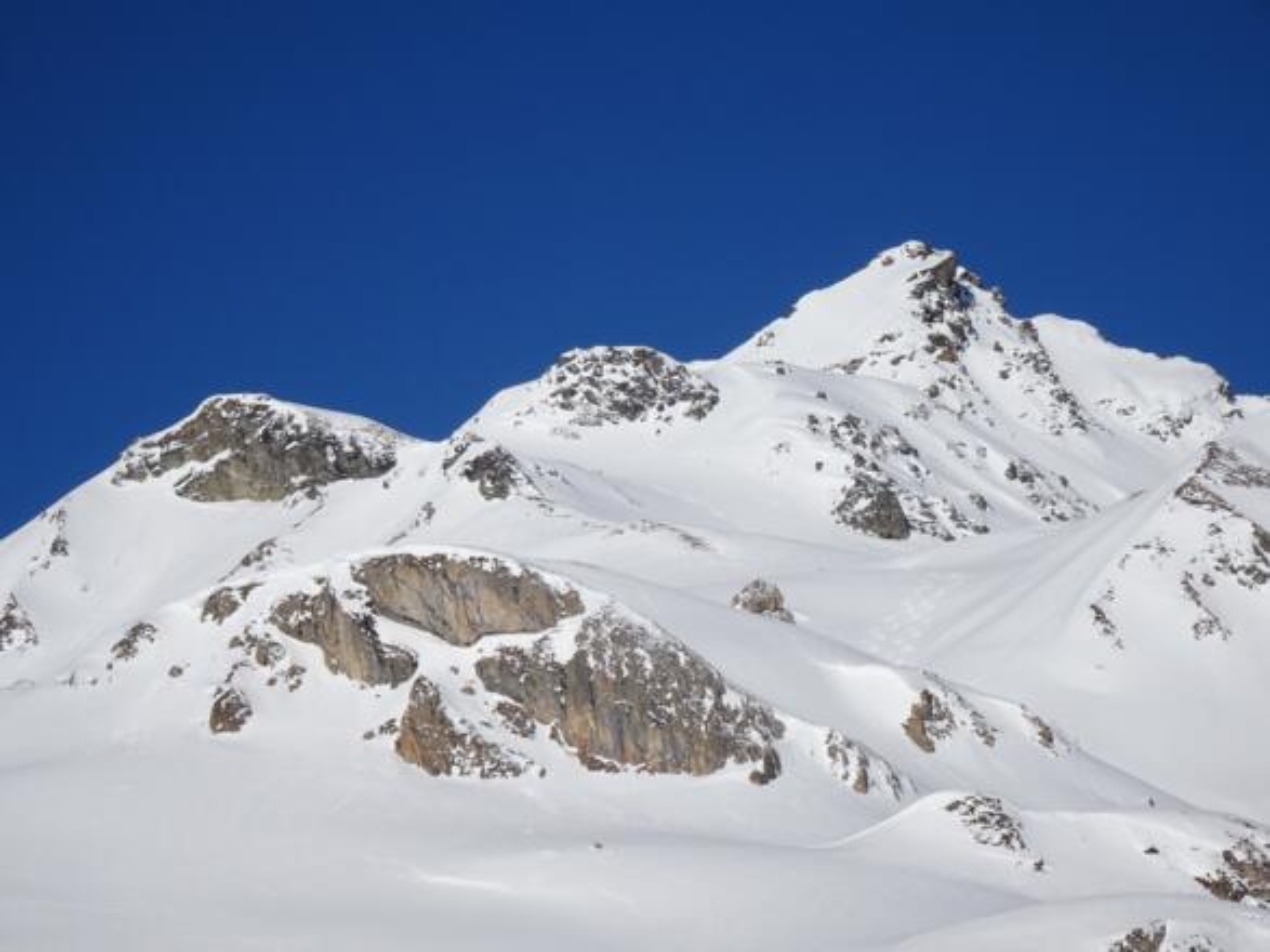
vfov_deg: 13.2
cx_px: 635
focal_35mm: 112
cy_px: 476
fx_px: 4108
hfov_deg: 17.6
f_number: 5.6
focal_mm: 19.1
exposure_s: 1/1250
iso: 80
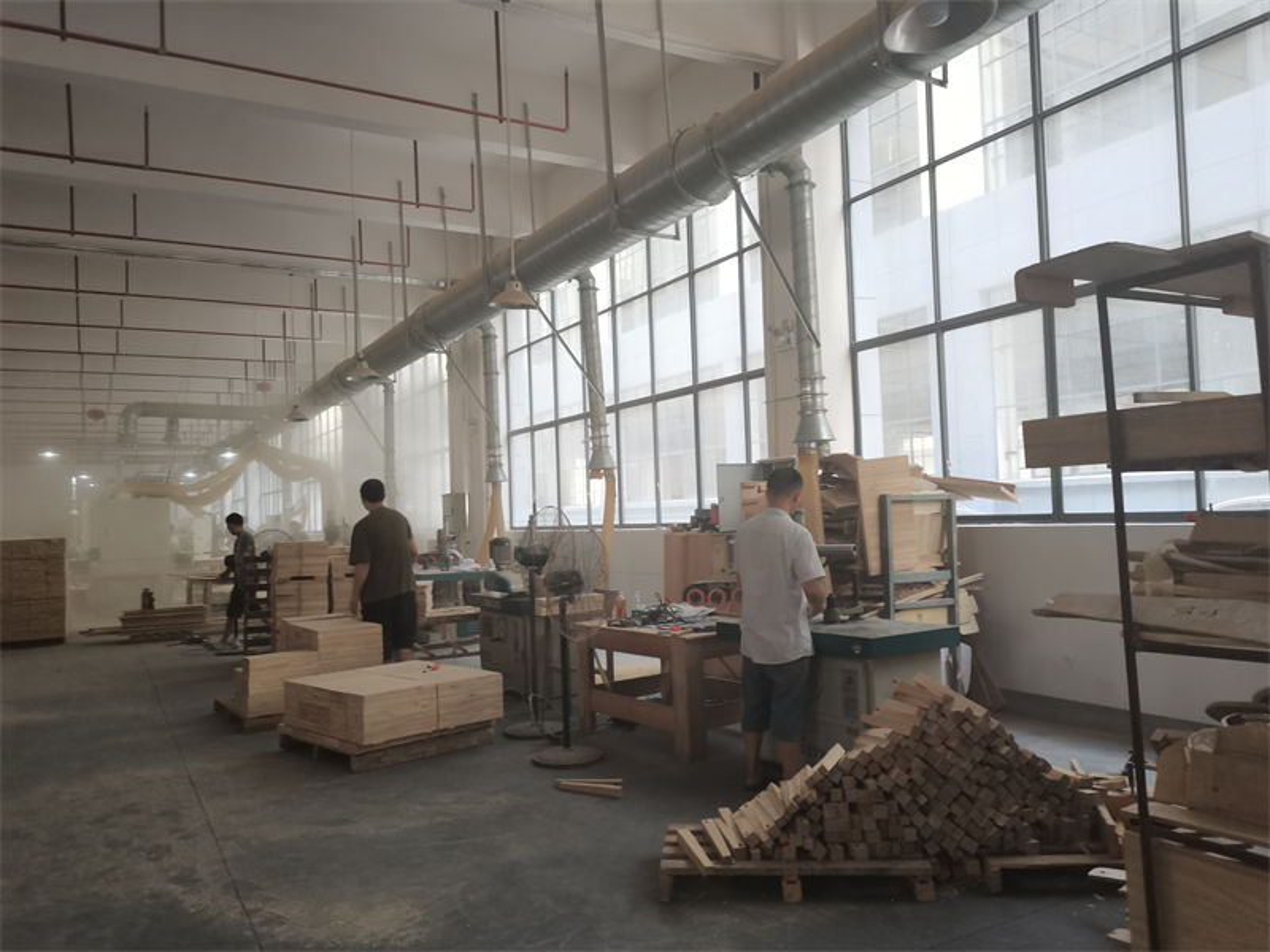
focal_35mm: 26
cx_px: 635
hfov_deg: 67.3
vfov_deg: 53.1
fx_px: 954
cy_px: 476
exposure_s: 1/60
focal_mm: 5.58
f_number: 1.8
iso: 320
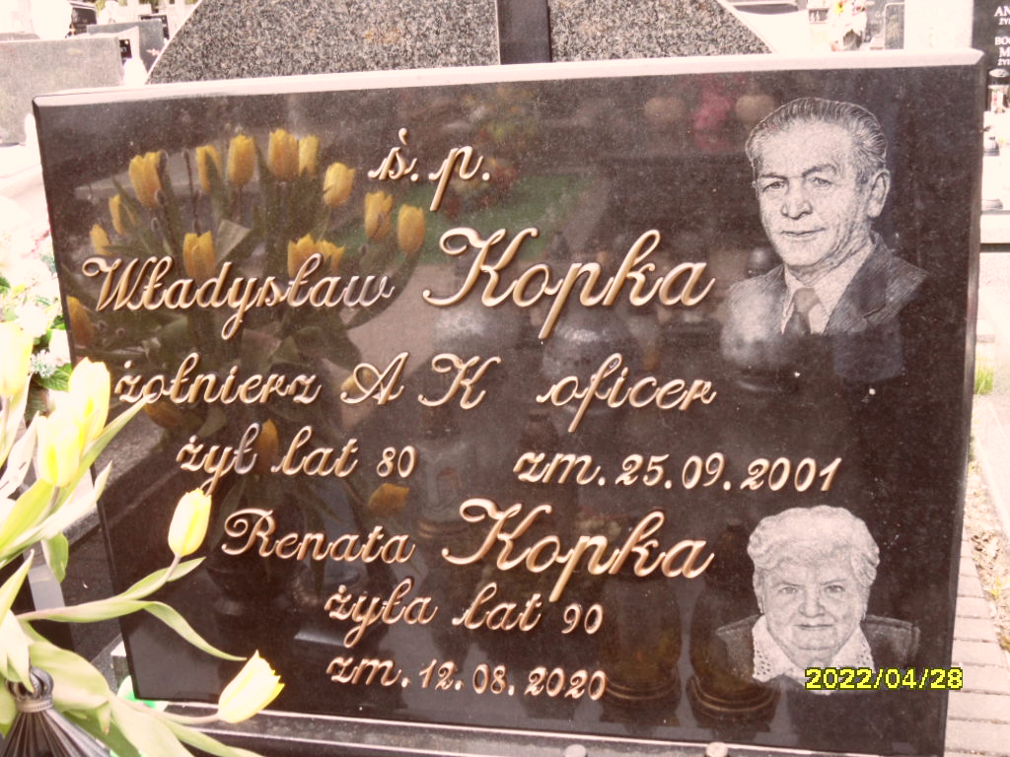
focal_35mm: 40
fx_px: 1167
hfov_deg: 46.8
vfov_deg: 36.0
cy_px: 378
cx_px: 505
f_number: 3.6
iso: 100
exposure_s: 1/90
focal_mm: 6.5
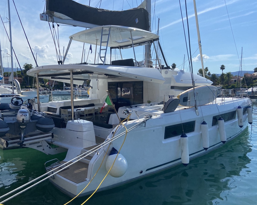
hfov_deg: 62.2
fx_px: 213
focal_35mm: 28
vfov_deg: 51.5
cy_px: 105
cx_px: 127
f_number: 1.8
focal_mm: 4.25
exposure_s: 1/4444
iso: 32
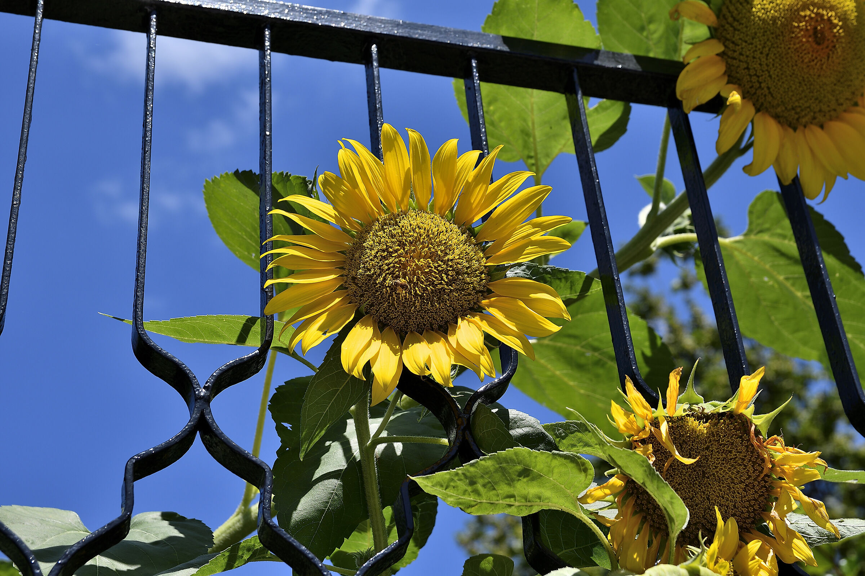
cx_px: 432
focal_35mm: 75
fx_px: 1802
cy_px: 288
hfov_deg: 27.0
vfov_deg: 18.2
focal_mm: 50
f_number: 8
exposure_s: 1/320
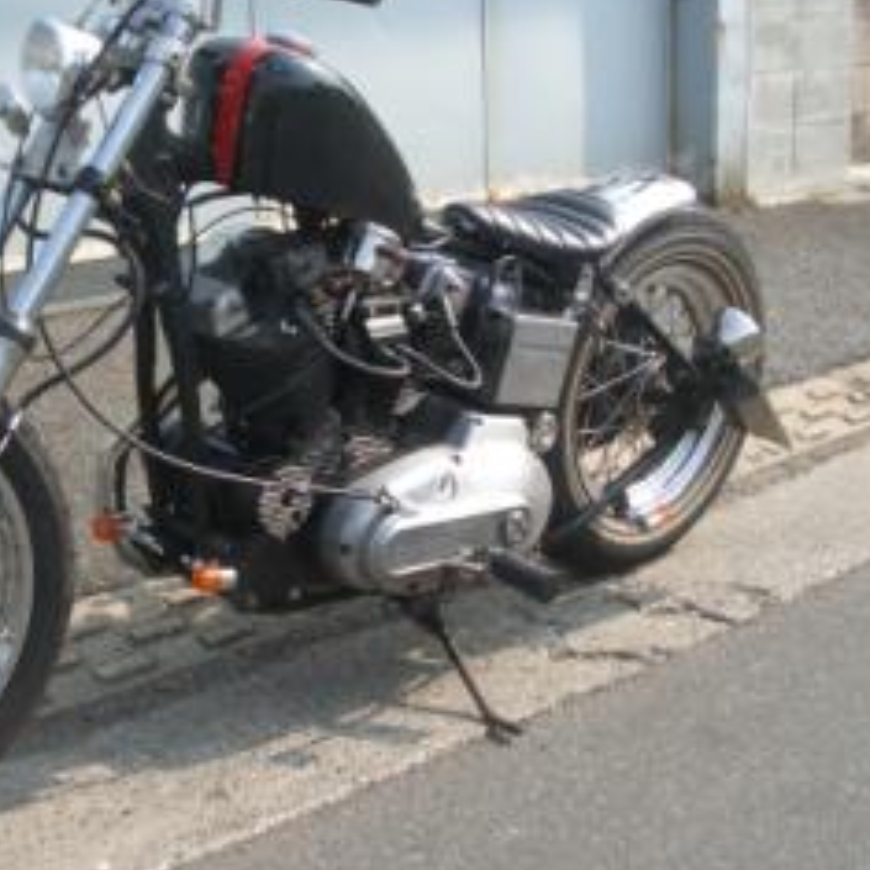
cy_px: 337
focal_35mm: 59
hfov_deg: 28.8
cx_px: 252
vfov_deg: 29.0
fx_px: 1678
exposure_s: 1/250
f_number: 4.3
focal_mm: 5.8
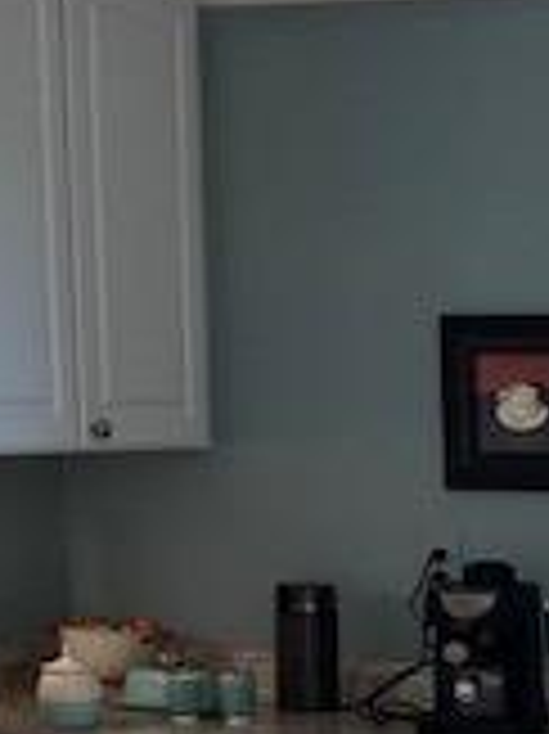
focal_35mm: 102
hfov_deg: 14.0
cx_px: 666
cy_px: 905
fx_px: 2160
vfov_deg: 18.2
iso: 80
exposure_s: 1/122
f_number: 1.8
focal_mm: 4.25
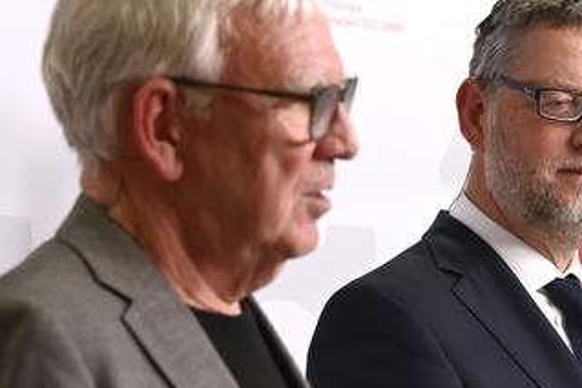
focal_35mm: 240
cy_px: 184
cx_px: 380
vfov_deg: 5.7
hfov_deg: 8.6
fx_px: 3882
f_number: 9
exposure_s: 1/320
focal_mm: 170
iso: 4000
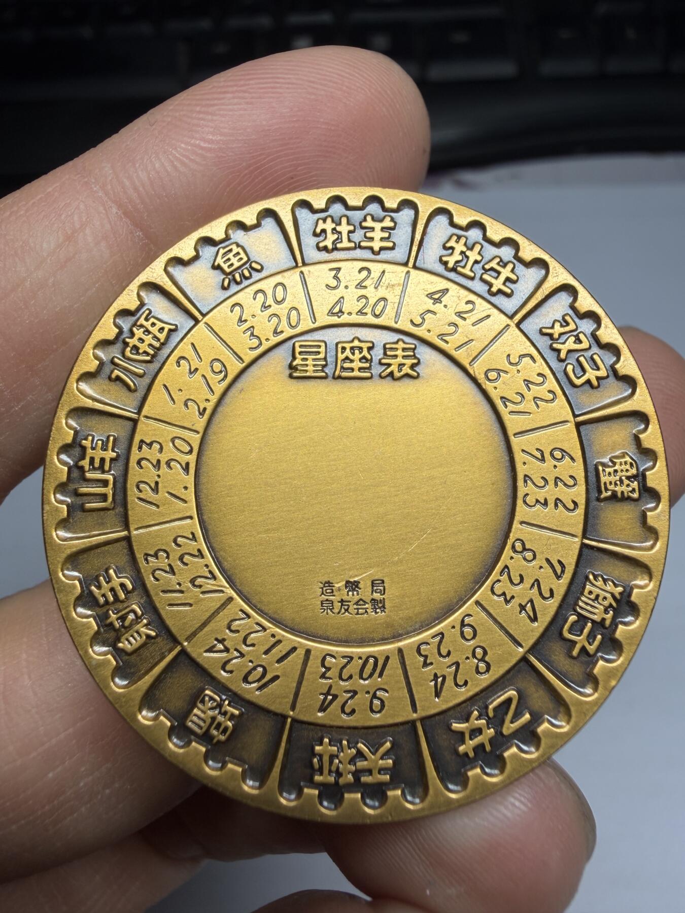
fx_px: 686
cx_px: 342
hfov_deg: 53.1
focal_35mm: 26
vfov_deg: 67.3
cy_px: 456
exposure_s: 1/189
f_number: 2.2
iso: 40
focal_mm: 2.22
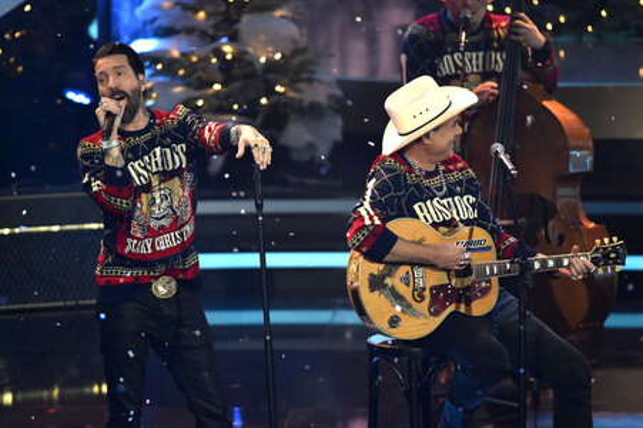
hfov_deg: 6.9
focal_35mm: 300
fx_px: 5354
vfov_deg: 4.6
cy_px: 214
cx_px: 322
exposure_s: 1/320
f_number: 4
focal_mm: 300
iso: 4000
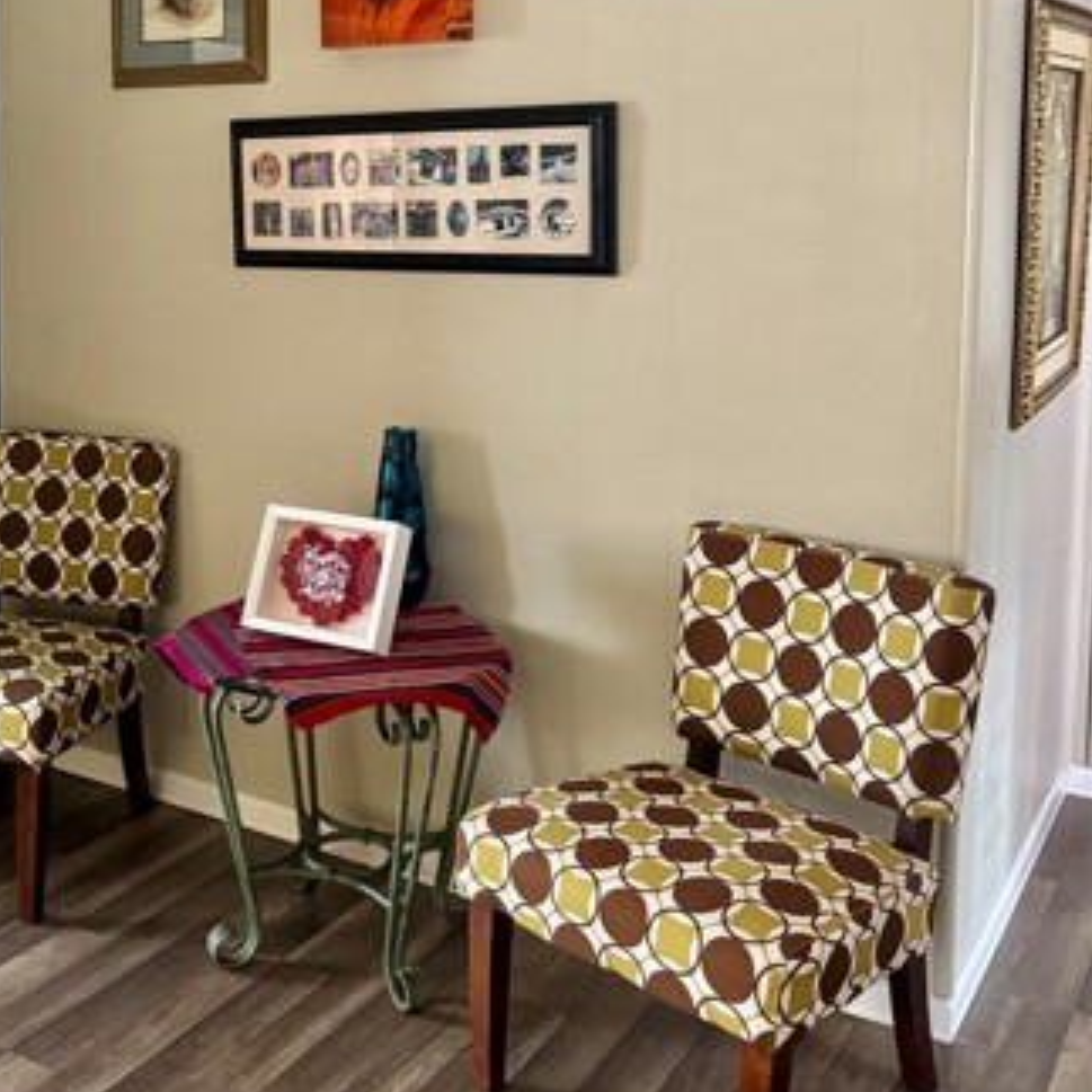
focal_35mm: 42
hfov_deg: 39.1
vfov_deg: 39.1
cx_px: 284
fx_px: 1499
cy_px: 291
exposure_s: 1/40
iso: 640
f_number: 1.78
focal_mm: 6.76
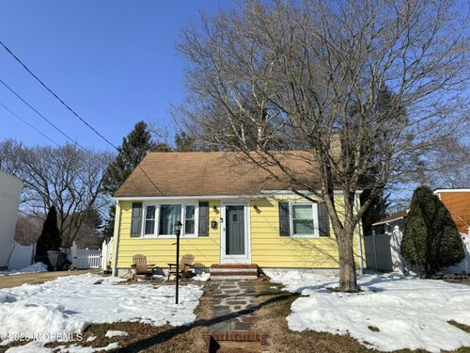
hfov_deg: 71.6
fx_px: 326
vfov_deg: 56.8
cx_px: 235
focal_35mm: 24
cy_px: 176
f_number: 1.78
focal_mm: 6.76
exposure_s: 1/8130
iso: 80
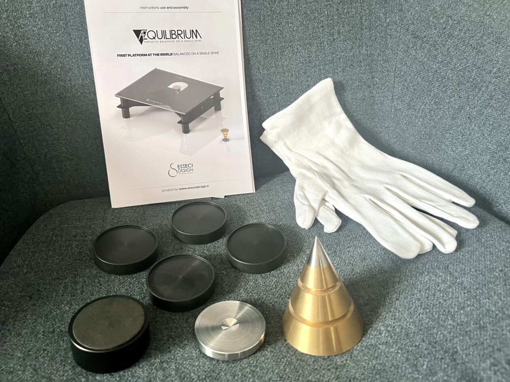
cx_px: 255
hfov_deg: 67.3
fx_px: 383
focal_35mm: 26
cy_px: 191
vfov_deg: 53.1
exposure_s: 1/60
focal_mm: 5.1
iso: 200
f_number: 1.6
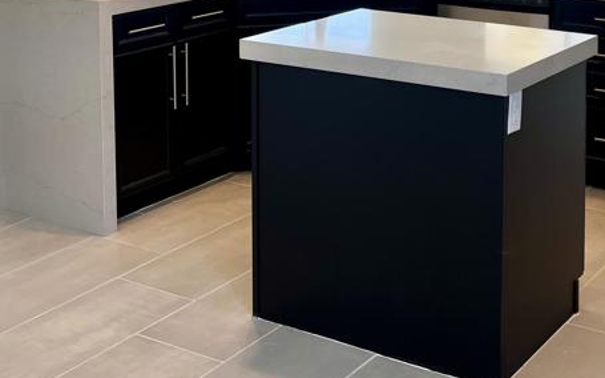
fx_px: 1022
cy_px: -71
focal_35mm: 62
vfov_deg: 19.7
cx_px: 468
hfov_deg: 32.2
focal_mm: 5.1
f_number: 1.6
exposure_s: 1/133
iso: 40
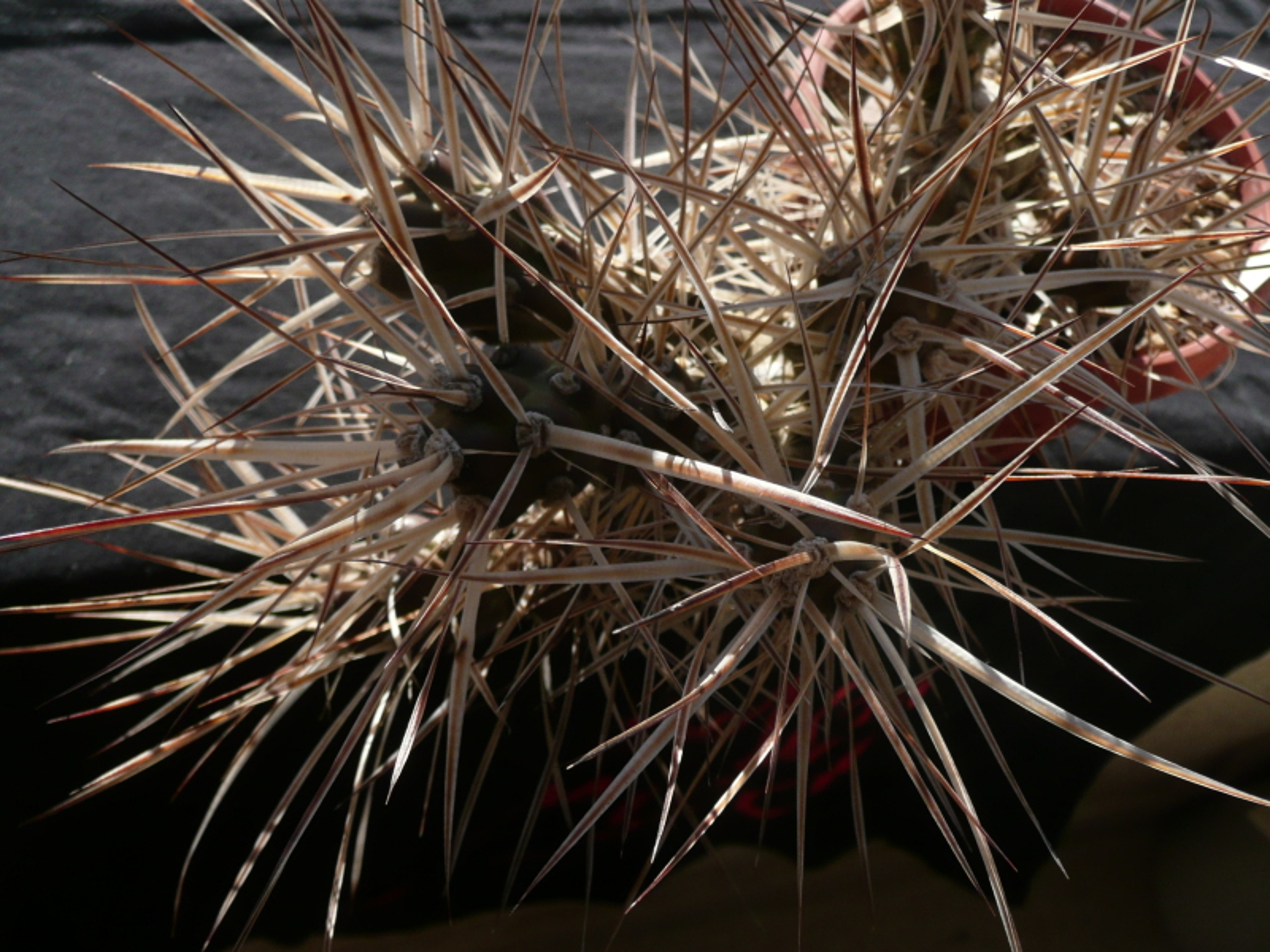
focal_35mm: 36
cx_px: 635
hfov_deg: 51.4
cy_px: 476
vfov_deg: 39.7
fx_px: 1321
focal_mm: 4.9
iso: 100
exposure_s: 1/400
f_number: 3.4
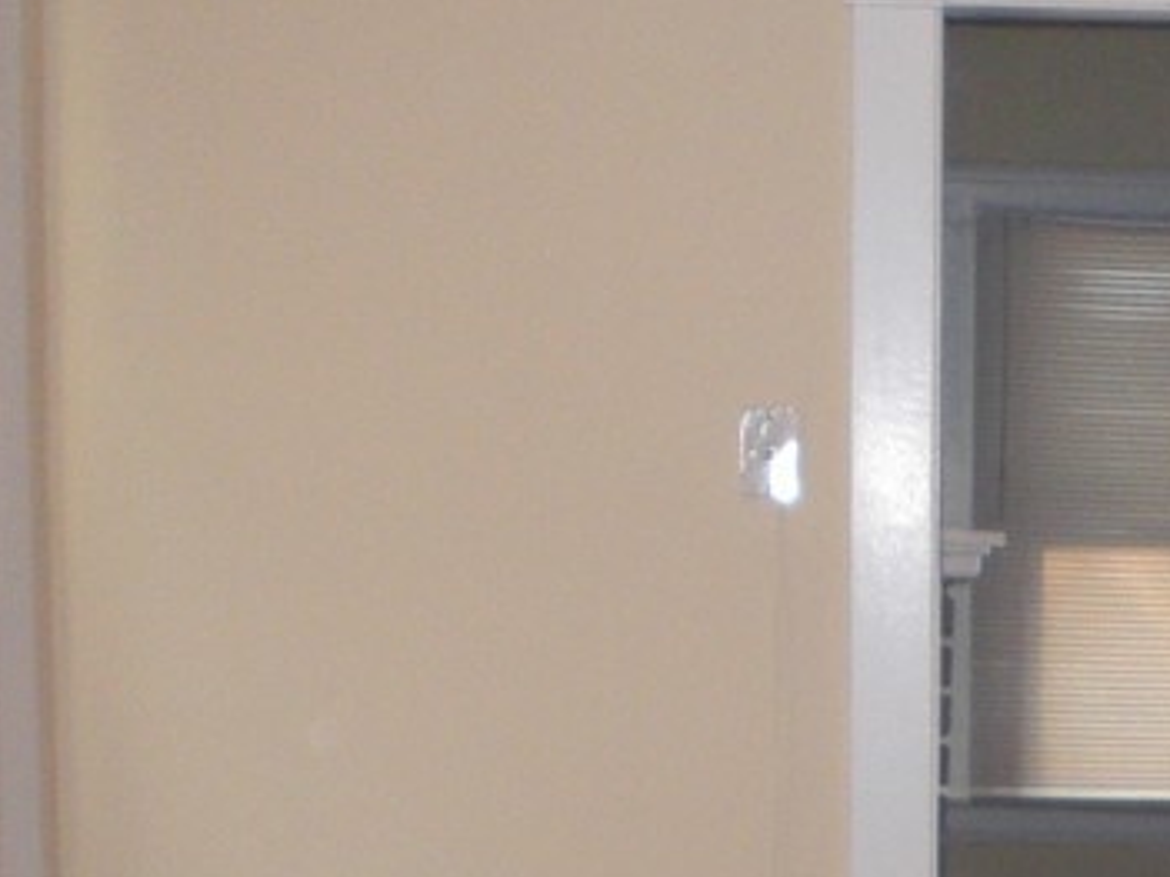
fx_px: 3750
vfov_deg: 12.9
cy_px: 1170
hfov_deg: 17.4
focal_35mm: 111
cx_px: 1137
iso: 200
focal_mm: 6.3
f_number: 3.1
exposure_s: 1/60
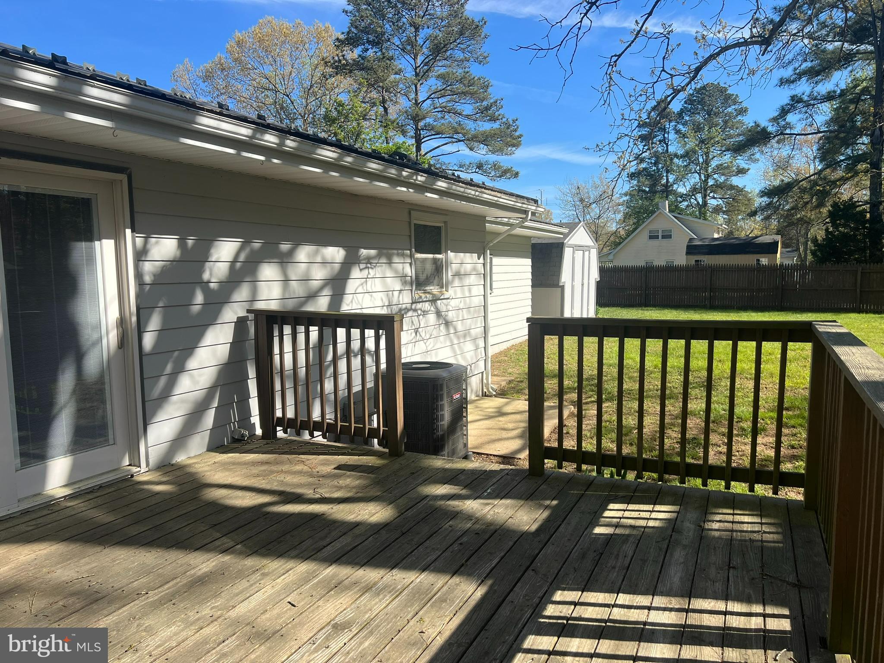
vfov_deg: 53.1
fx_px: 664
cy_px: 332
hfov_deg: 67.3
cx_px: 442
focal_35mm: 26
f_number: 1.5
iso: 50
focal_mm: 5.7
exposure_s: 1/2513
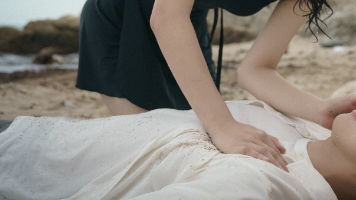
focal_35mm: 73
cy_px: 32
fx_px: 689
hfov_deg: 28.3
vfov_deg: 16.4
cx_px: 286
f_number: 5
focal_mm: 42
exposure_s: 1/320
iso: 100
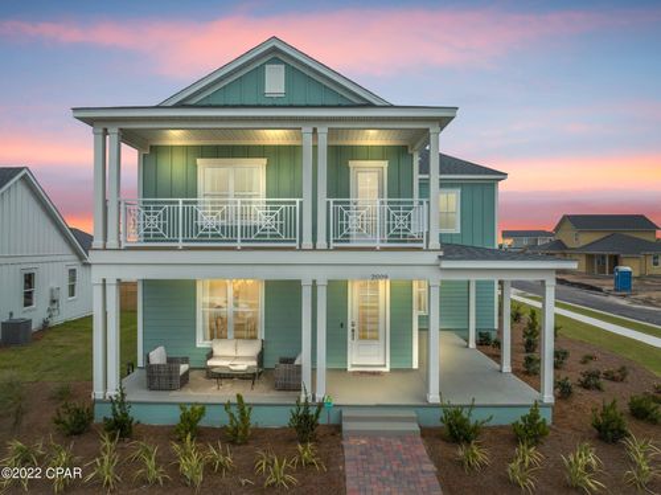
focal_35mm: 24
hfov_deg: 71.6
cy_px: 248
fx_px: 458
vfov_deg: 56.7
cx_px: 330
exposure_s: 1/160
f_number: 3.5
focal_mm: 12.29
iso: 100
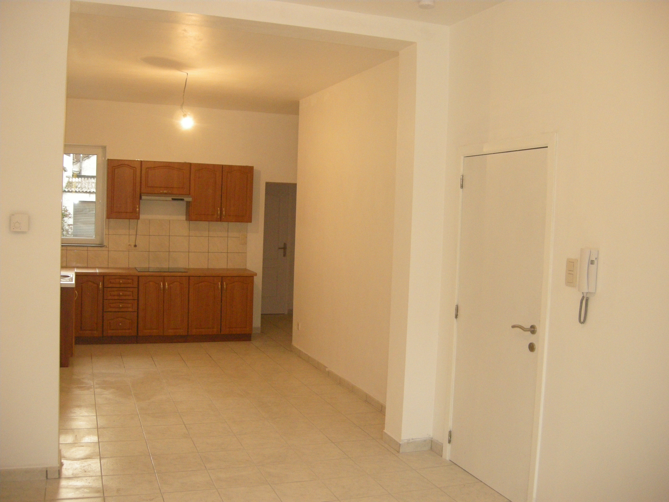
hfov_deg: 52.6
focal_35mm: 35
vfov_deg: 40.7
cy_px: 251
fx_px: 676
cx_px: 334
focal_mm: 7.5
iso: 400
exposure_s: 1/33.2
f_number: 2.7
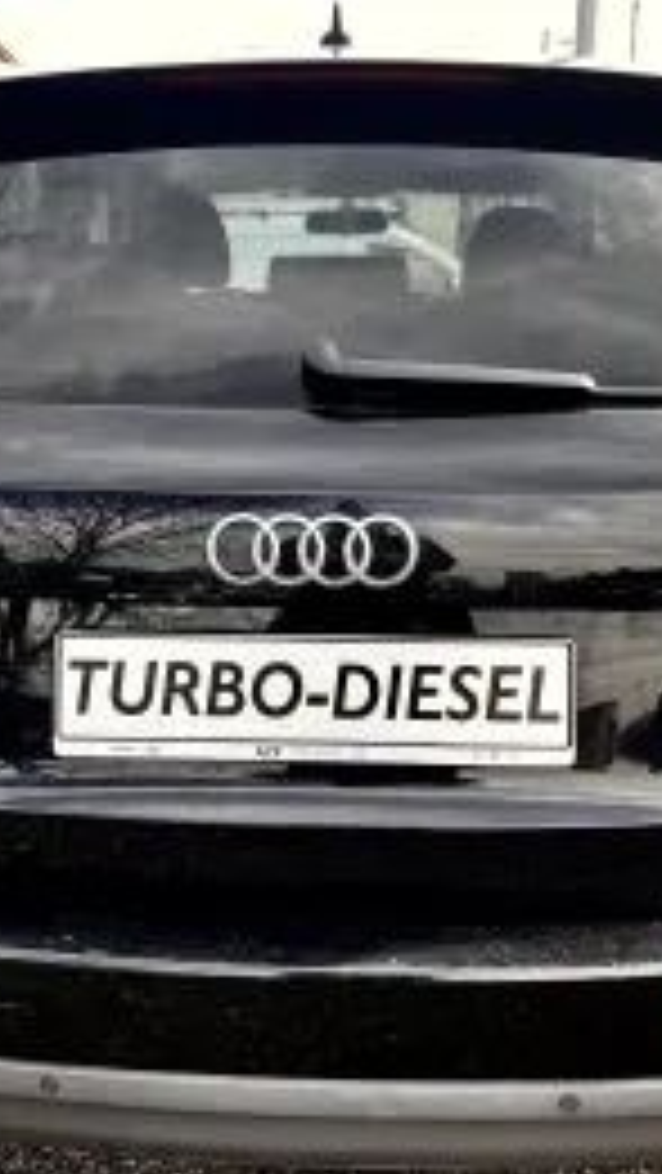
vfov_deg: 51.6
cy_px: 598
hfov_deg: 30.4
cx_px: 306
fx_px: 1216
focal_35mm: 39
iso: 50
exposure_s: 1/400
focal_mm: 5.1
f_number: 1.6
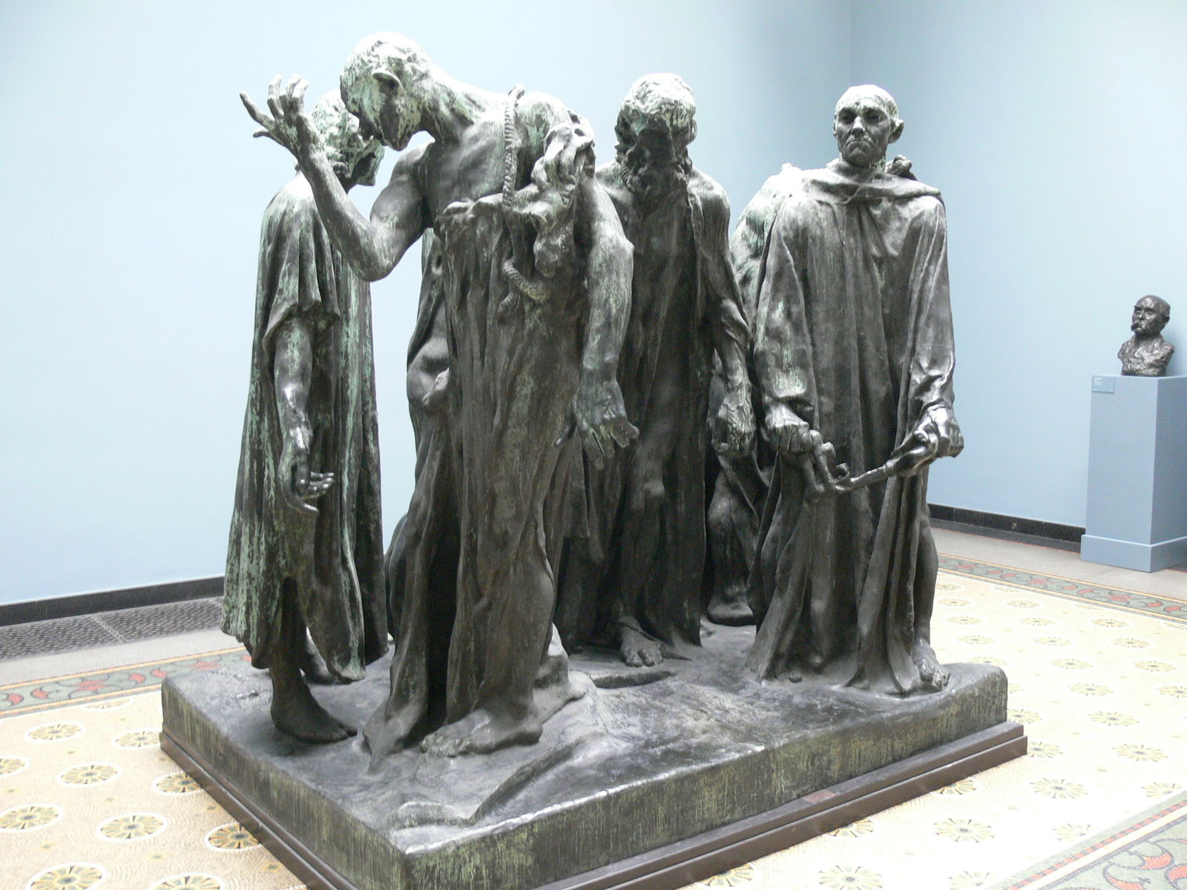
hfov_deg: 52.6
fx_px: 1200
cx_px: 594
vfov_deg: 40.7
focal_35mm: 35
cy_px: 445
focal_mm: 7.4
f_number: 2.8
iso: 200
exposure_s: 1/13
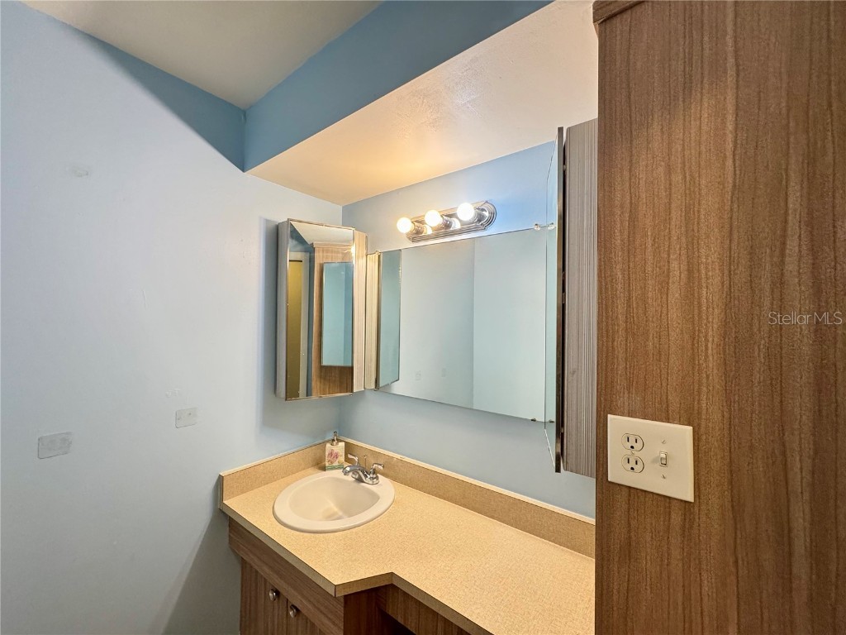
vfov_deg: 85.7
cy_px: 318
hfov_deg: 102.1
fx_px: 342
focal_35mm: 14
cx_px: 423
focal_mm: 2.22
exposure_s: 1/120
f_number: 2.2
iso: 250
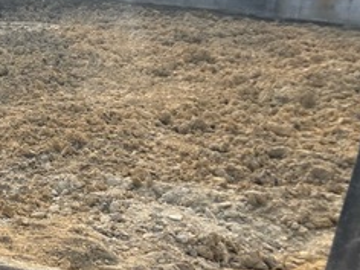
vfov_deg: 19.4
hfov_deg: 23.6
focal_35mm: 76
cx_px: -64
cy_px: 130
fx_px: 790
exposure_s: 1/534
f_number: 1.8
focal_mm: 3.99
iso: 20
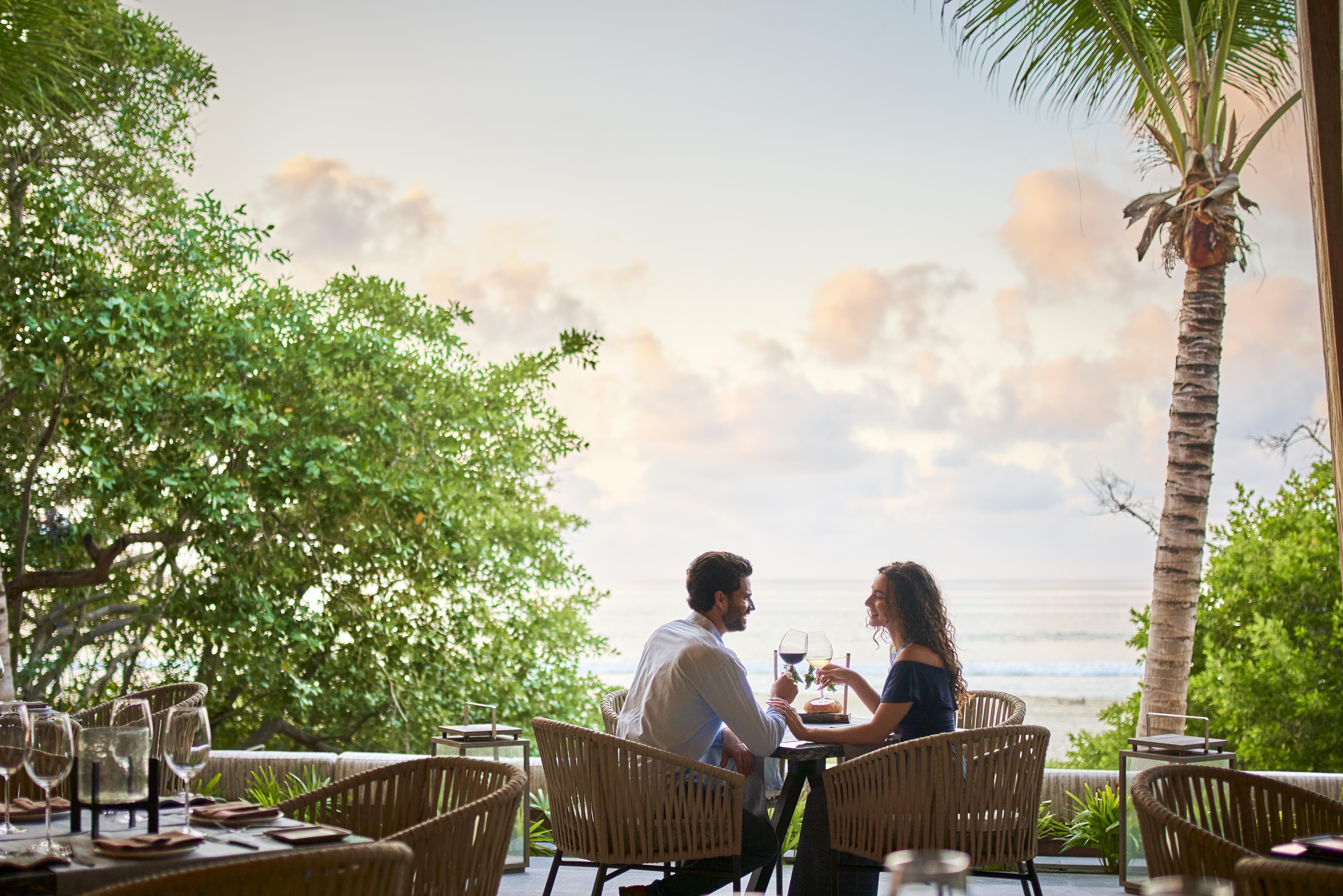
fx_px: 1716
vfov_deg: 29.2
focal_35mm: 46
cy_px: 520
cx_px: 634
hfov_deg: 42.7
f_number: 1.4
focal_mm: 35
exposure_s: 1/640
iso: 100
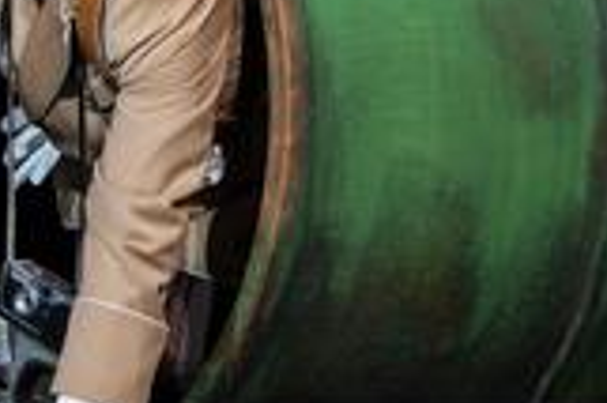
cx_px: -596
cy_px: -322
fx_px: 7782
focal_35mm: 462
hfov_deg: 4.4
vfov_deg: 3.0
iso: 900
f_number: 2.8
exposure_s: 1/400
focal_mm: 93
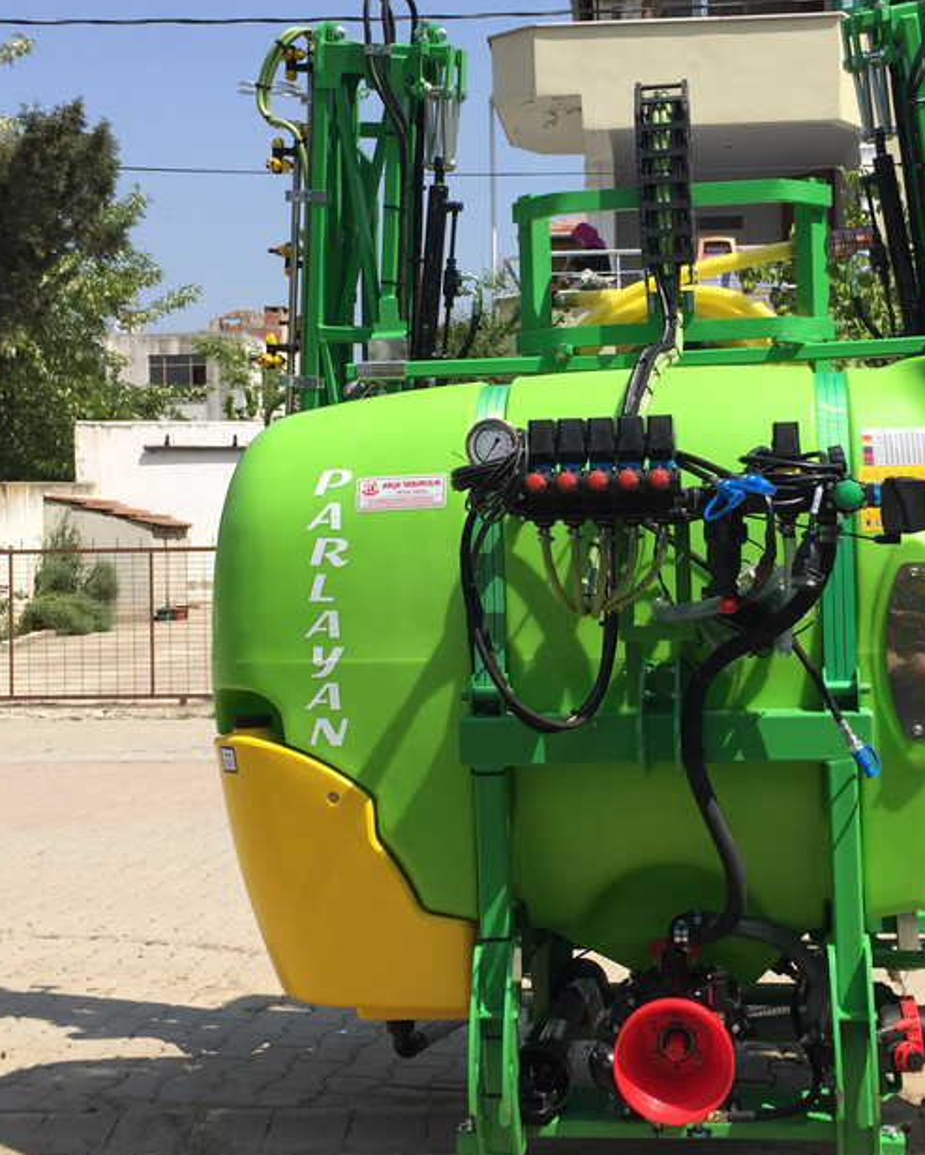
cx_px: 562
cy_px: 553
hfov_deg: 30.8
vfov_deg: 38.0
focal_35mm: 49
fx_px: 1676
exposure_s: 1/1721
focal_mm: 4.15
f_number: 2.2
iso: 32
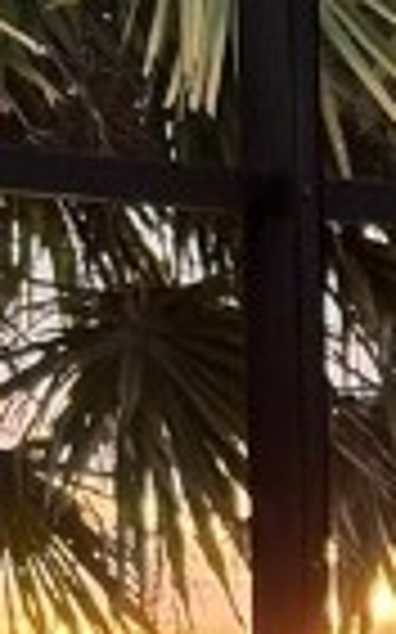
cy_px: 1187
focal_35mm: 401
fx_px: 6931
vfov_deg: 5.2
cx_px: 1017
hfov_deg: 3.2
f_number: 1.6
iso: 100
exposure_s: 1/126
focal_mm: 5.96
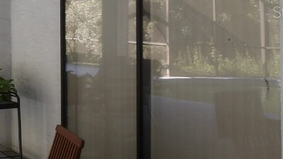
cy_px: 12
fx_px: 525
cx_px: -49
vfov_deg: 16.9
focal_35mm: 70
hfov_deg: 27.0
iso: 132
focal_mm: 4.2
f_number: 4.1
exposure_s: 1/30
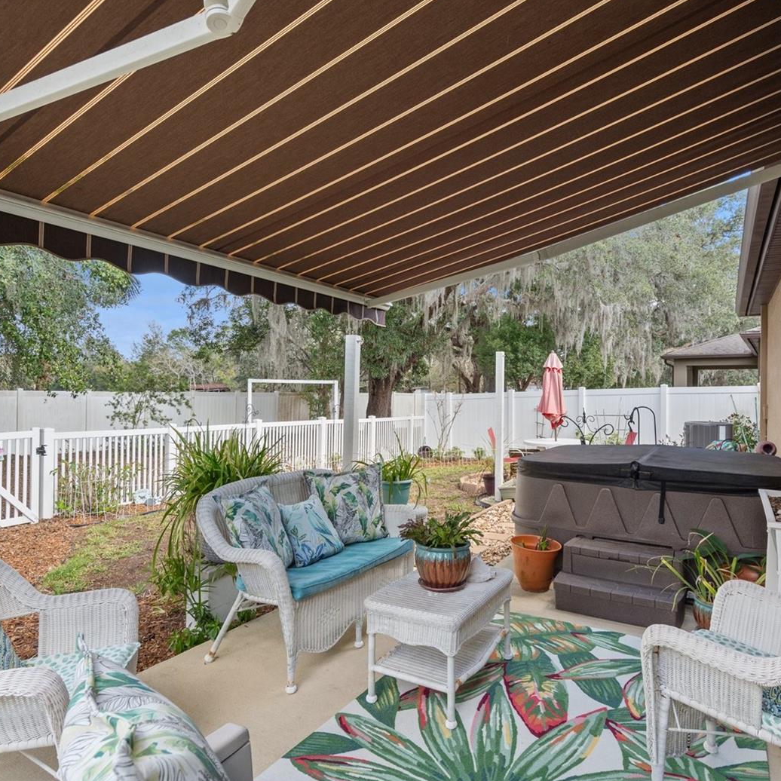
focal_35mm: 21
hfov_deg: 72.1
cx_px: 401
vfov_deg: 72.1
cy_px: 395
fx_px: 536
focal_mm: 16
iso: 400
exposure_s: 1/8
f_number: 8
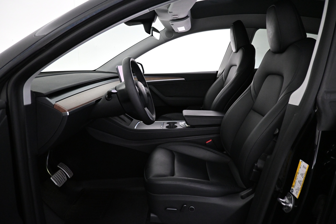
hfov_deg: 73.7
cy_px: 112
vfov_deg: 53.1
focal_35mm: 24
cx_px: 168
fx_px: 224
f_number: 3.5
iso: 4000
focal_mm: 16
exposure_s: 1/125
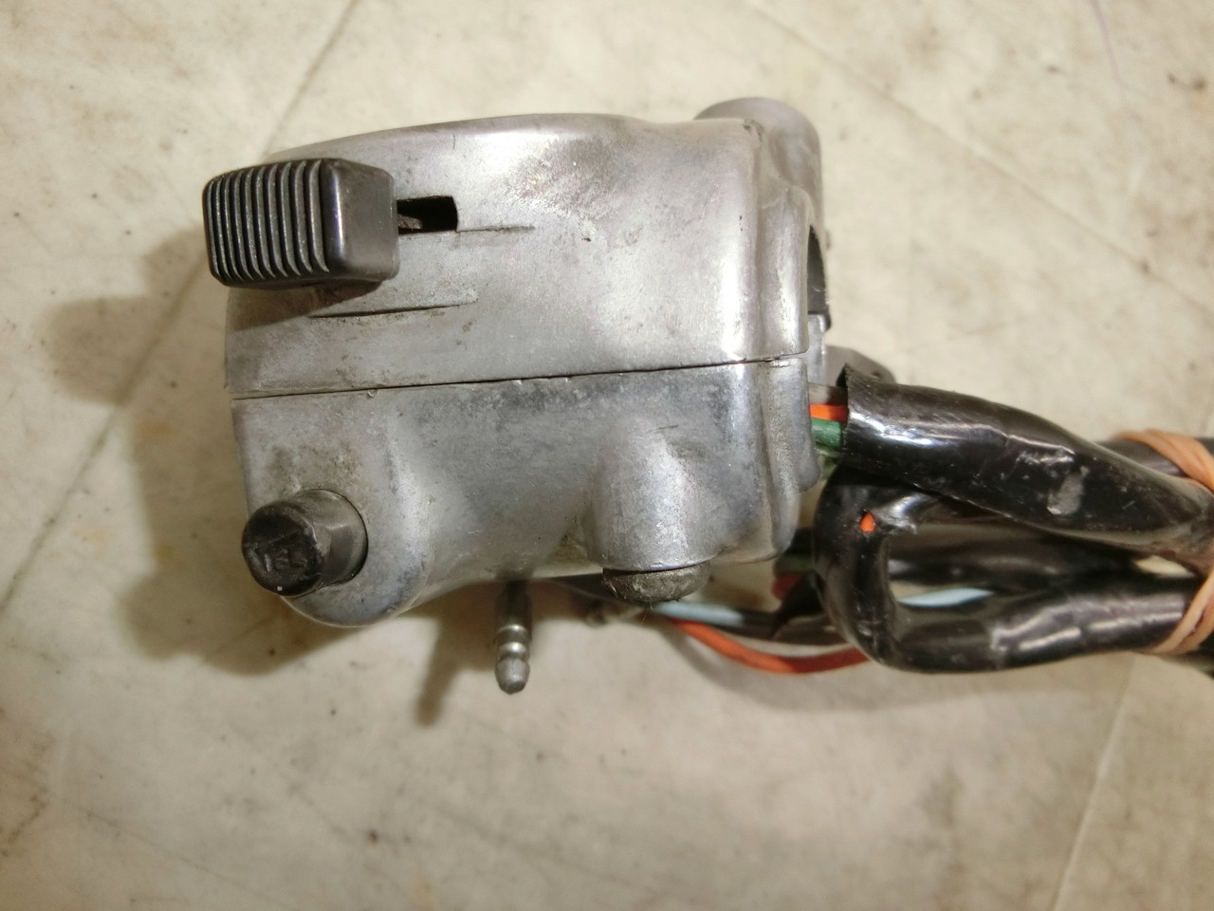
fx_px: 877
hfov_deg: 69.4
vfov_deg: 54.9
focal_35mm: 25
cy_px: 456
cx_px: 607
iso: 200
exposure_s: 1/60
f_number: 3.5
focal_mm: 4.5
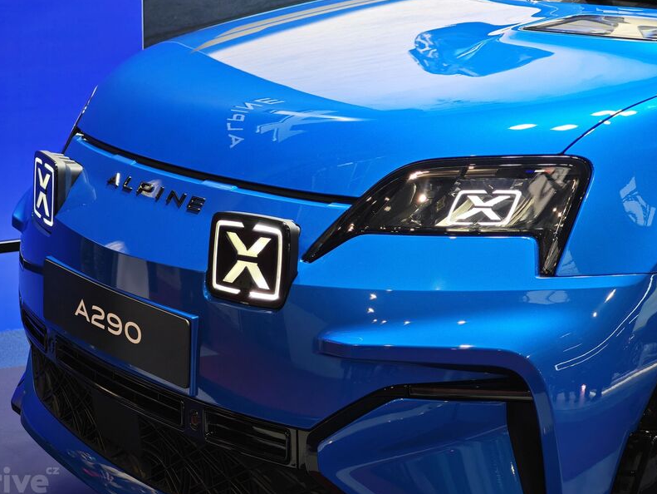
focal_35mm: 81
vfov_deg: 18.2
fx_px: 1538
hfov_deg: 24.1
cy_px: 237
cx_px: 306
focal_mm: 12.28
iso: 80
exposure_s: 1/100
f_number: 1.8
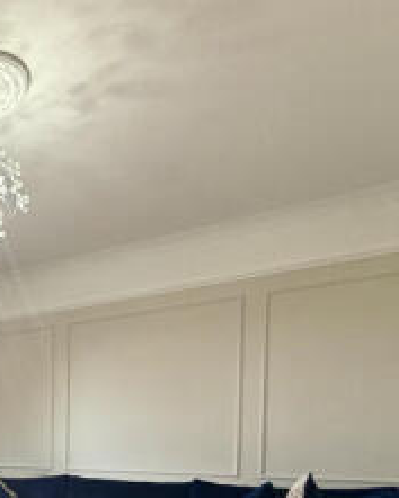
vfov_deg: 45.2
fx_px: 531
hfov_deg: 30.1
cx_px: -152
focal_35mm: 36
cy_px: 456
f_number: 2.2
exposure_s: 1/121
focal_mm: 2.22
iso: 100
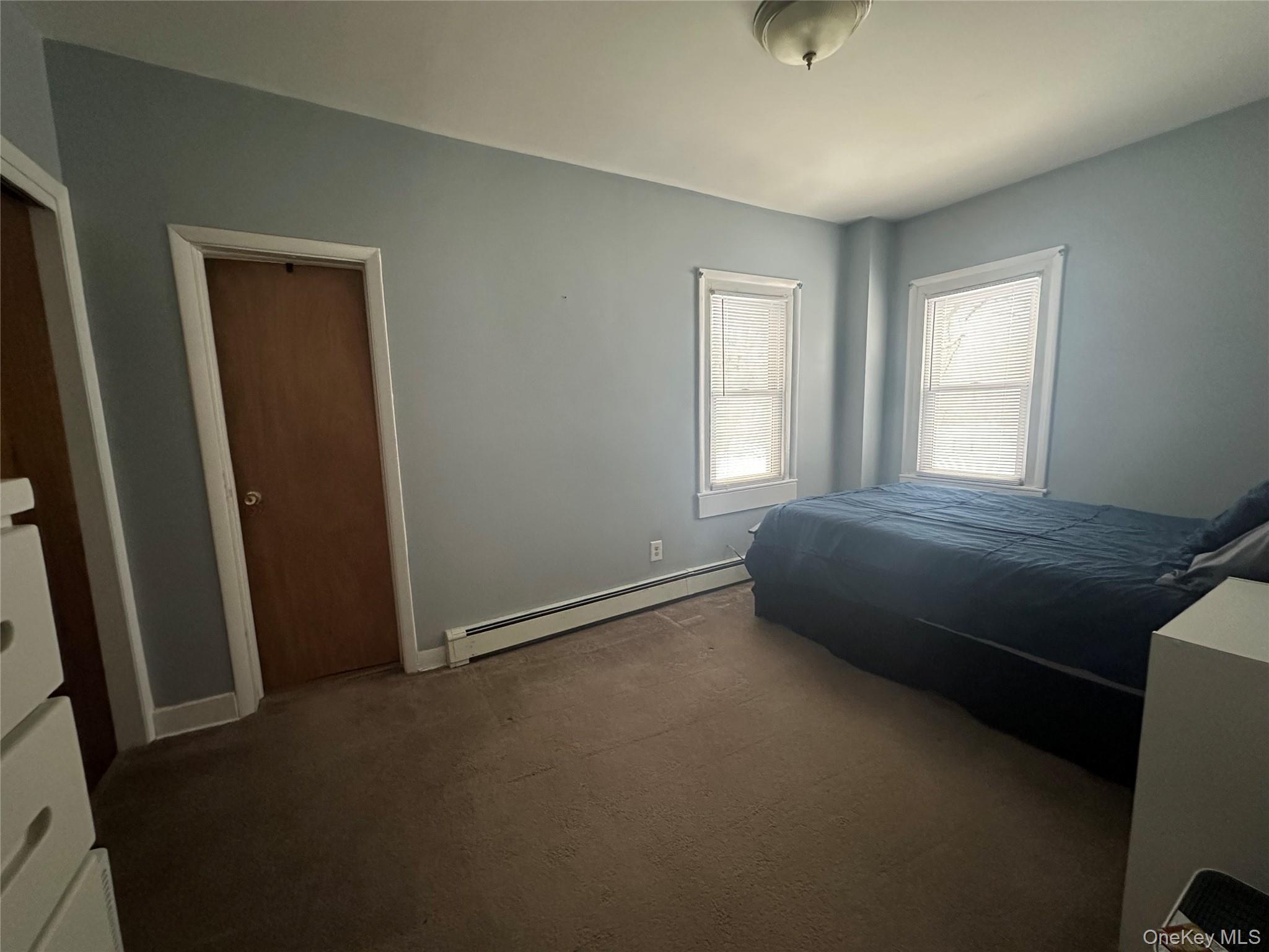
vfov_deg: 85.7
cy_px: 476
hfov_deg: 102.1
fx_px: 513
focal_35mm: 14
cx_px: 634
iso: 800
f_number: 2.2
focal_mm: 2.22
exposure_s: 1/60
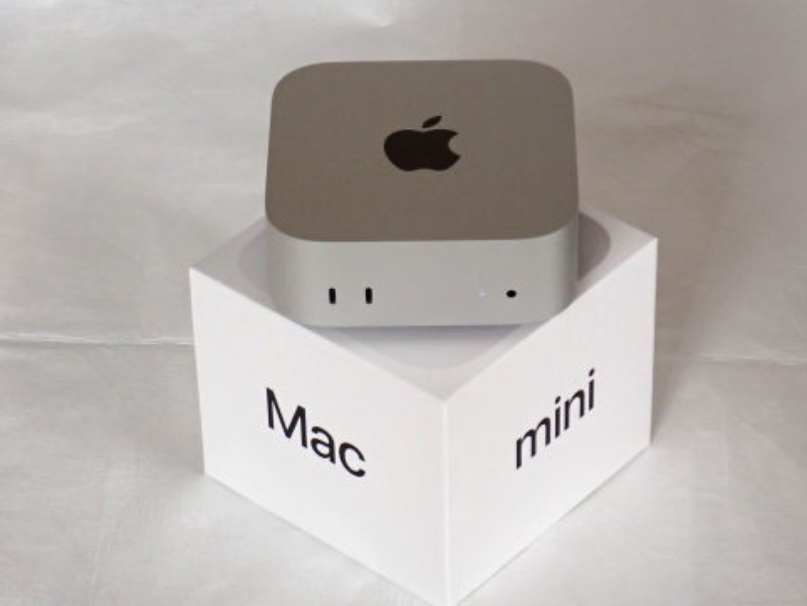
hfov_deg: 14.8
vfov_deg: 11.2
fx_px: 3101
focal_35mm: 133
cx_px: 433
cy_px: 311
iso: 400
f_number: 4.9
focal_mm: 18
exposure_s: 1/100
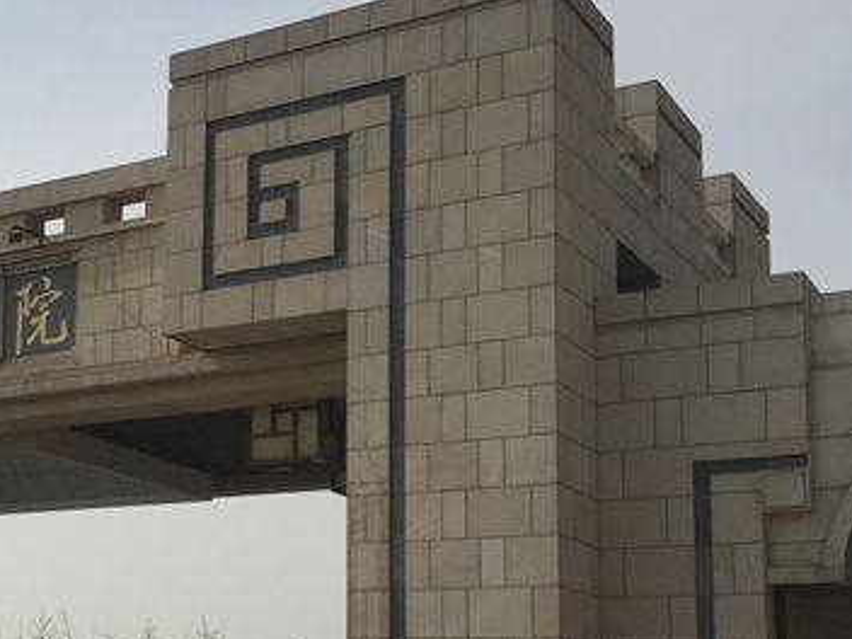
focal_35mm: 66
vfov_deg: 21.9
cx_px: -80
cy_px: 528
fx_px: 1624
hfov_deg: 27.0
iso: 32
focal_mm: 4.15
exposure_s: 1/4950
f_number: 2.2
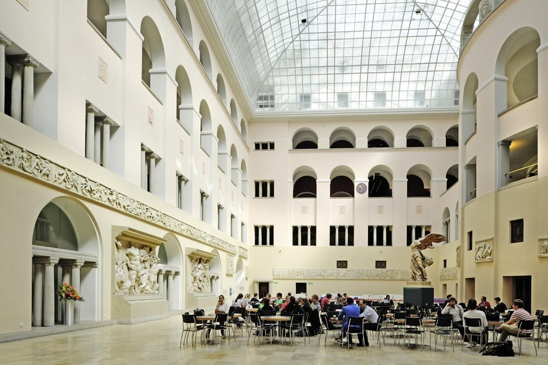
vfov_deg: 53.1
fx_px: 365
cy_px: 182
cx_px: 274
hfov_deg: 73.8
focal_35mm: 24
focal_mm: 24
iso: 200
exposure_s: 1/30
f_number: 13
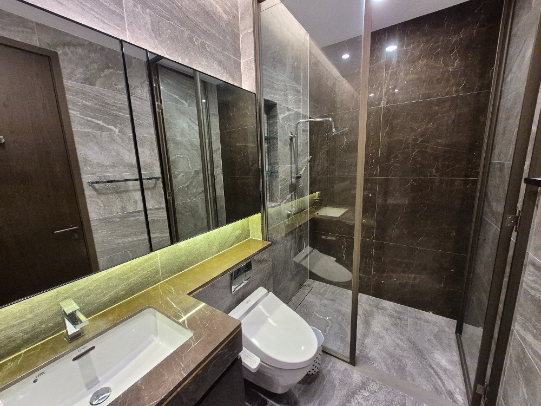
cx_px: 270
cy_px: 203
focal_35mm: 13
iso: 640
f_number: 2.2
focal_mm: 1.74
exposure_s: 1/50
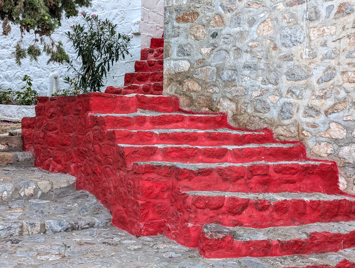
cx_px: 178
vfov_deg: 29.7
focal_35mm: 49
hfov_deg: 38.9
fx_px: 503
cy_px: 134
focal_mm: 6.9
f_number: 1.68
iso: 33
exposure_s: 1/52.8
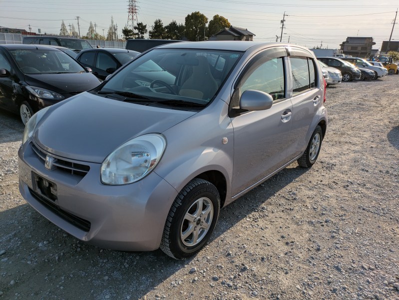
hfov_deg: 69.4
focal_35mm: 25
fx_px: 288
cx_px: 200
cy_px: 150
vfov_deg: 54.9
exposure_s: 1/3559
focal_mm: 5.43
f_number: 1.89
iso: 45
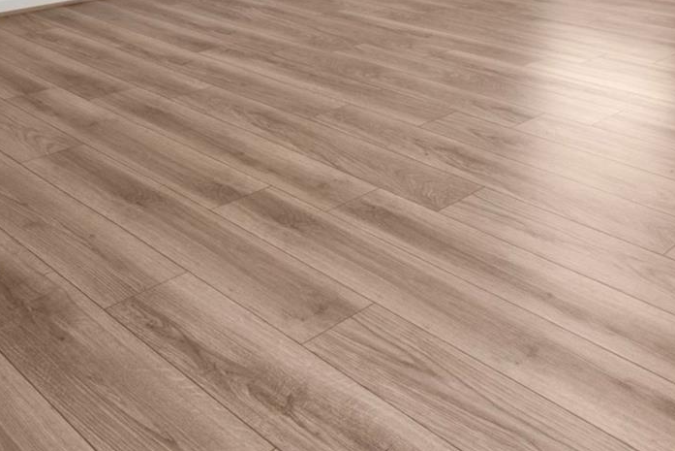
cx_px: 470
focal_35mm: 47
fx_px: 881
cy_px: -194
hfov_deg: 41.2
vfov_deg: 23.8
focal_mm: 16
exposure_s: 2
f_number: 9
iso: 250
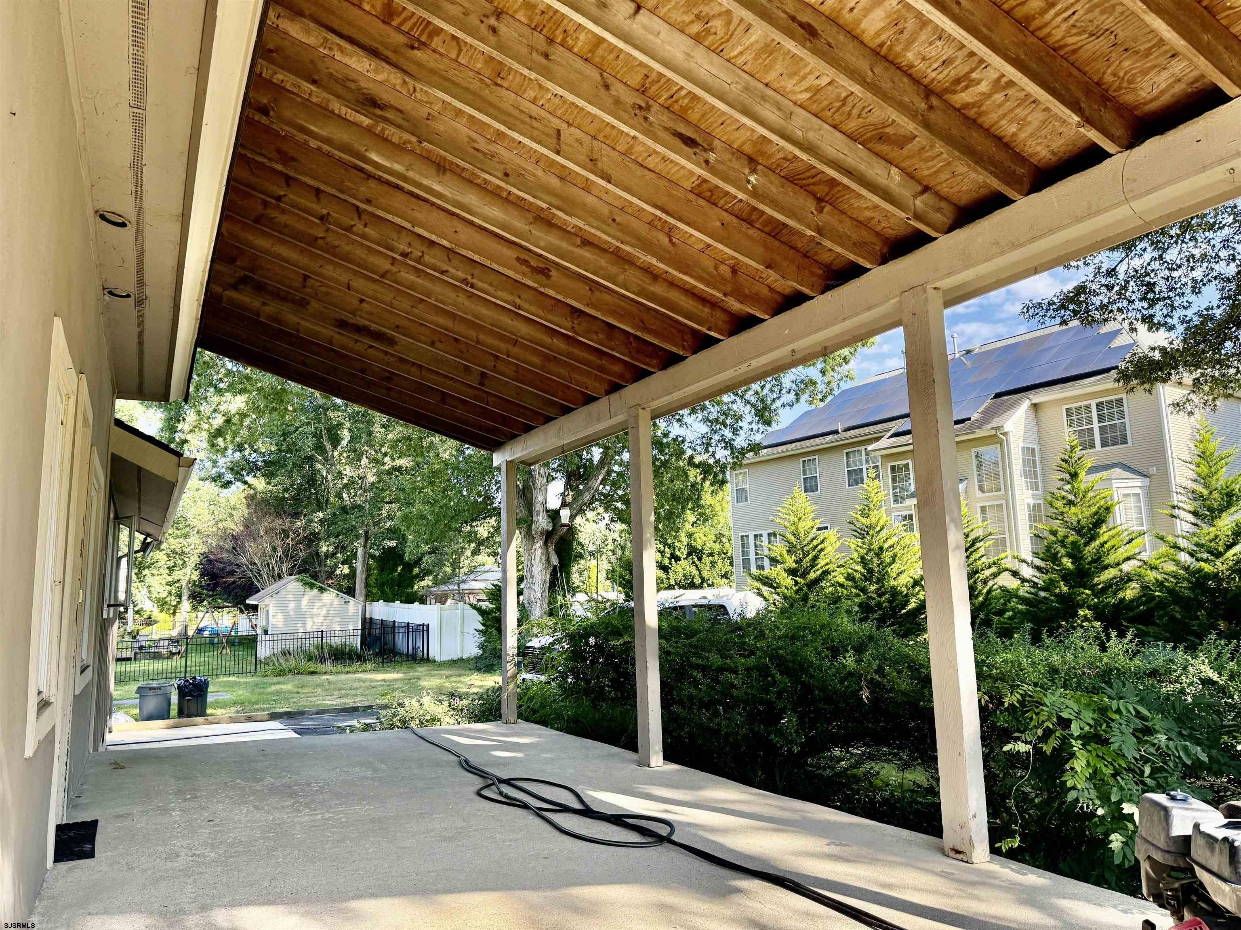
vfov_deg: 56.8
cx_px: 620
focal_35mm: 24
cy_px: 465
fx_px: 860
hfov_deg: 71.6
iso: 100
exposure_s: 1/849
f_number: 1.78
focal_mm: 6.76
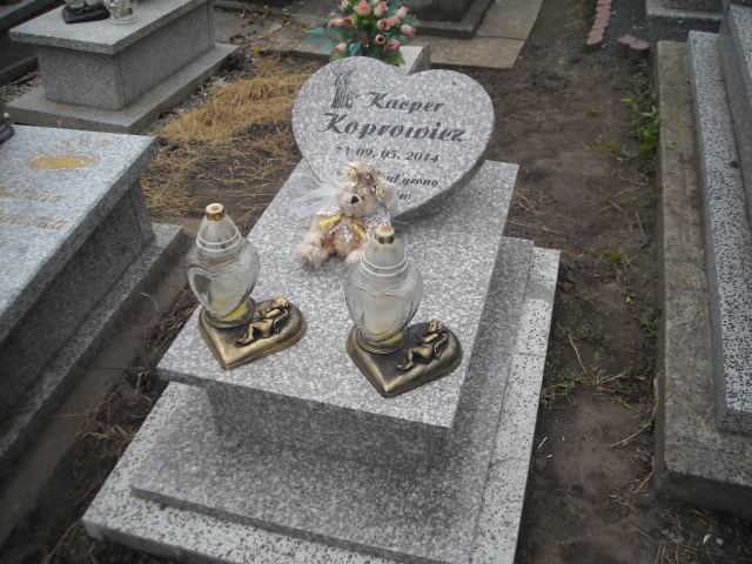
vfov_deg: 40.7
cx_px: 376
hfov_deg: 52.6
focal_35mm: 35
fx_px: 760
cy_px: 282
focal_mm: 5.7
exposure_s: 1/284
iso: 64
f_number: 5.6
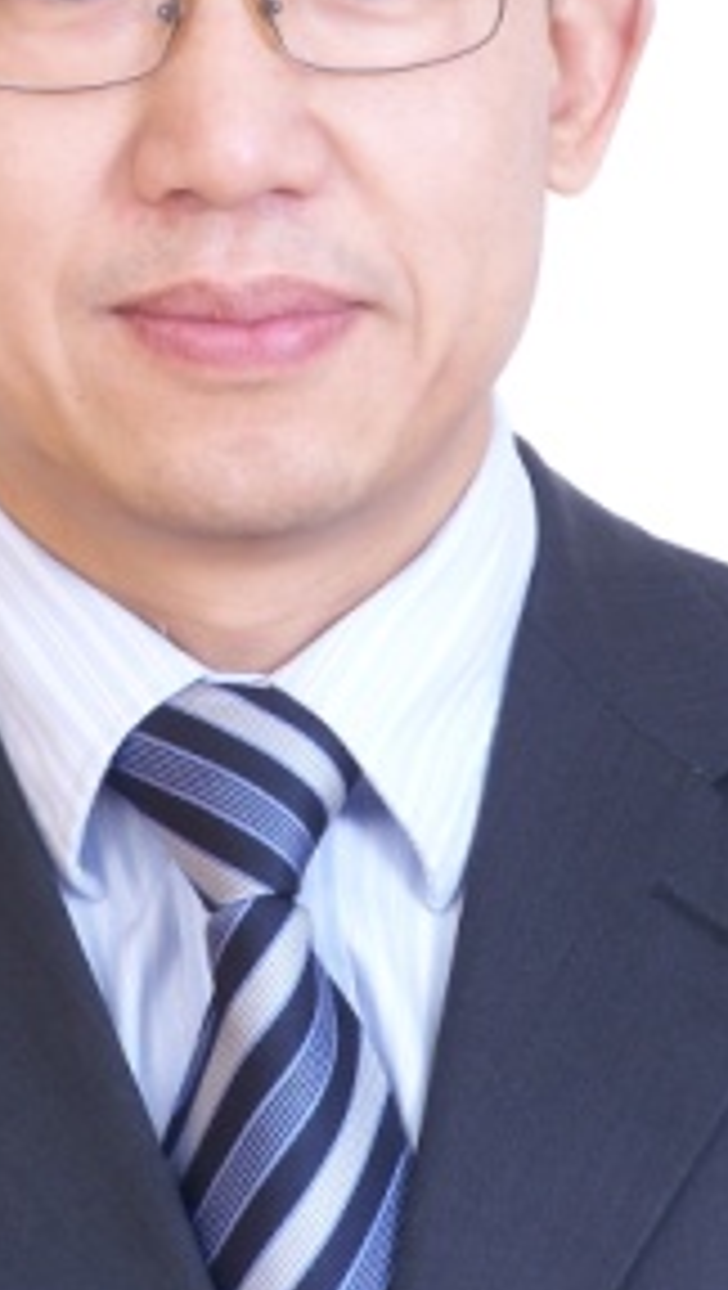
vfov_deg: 7.5
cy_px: 324
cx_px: 207
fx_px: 9823
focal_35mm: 287
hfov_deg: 4.2
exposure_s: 1/100
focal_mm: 28
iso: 100
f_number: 8
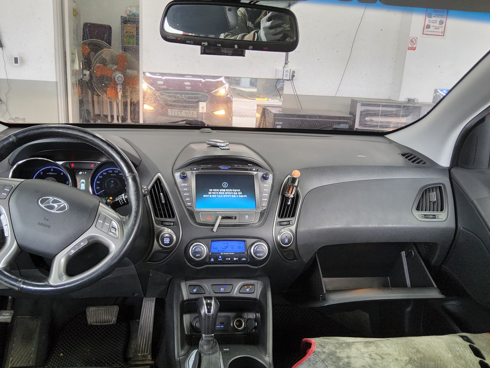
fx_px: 425
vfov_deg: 46.8
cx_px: 219
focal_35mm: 30
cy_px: 196
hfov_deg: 59.8
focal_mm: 3.08
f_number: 2
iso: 250
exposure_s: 1/100
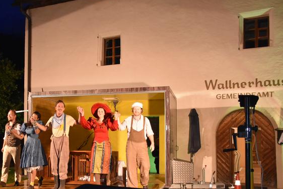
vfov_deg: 28.4
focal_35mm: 47
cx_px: 93
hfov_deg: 41.3
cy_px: 130
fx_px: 370
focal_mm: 22
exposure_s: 1/60
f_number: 4
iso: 2800
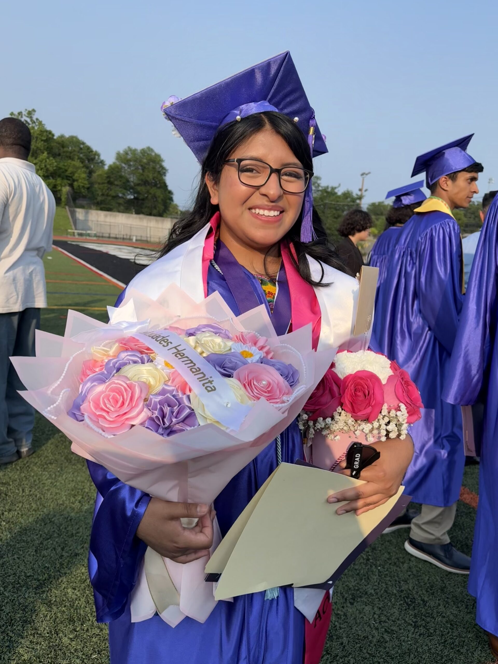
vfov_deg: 71.6
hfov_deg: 56.8
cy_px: 332
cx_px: 249
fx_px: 460
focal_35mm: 24
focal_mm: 6.76
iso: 80
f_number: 1.78
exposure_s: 1/2525
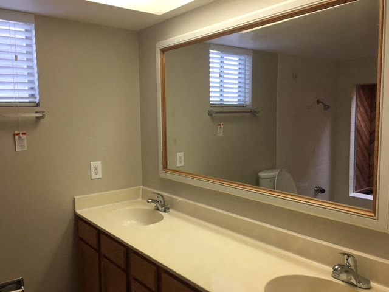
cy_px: 146
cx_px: 194
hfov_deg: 61.7
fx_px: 326
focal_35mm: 29
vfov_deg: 48.2
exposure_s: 1/30
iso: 25
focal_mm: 4.15
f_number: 2.2
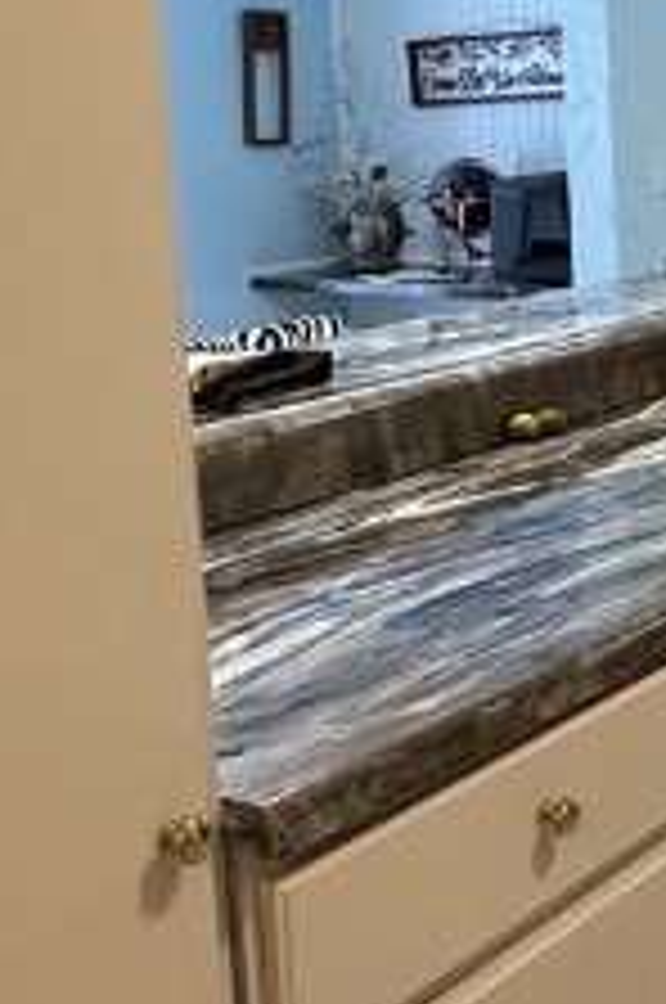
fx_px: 1865
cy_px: 320
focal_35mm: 67
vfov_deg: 29.9
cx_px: 783
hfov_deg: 19.2
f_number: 2.2
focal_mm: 2.22
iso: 320
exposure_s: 1/60
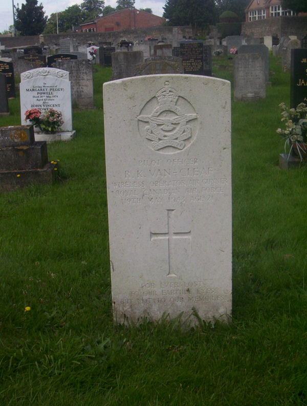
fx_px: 776
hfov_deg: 22.4
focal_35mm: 66
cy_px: 203
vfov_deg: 29.3
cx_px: 154
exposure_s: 1/476
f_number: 6.16
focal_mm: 8.74
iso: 100
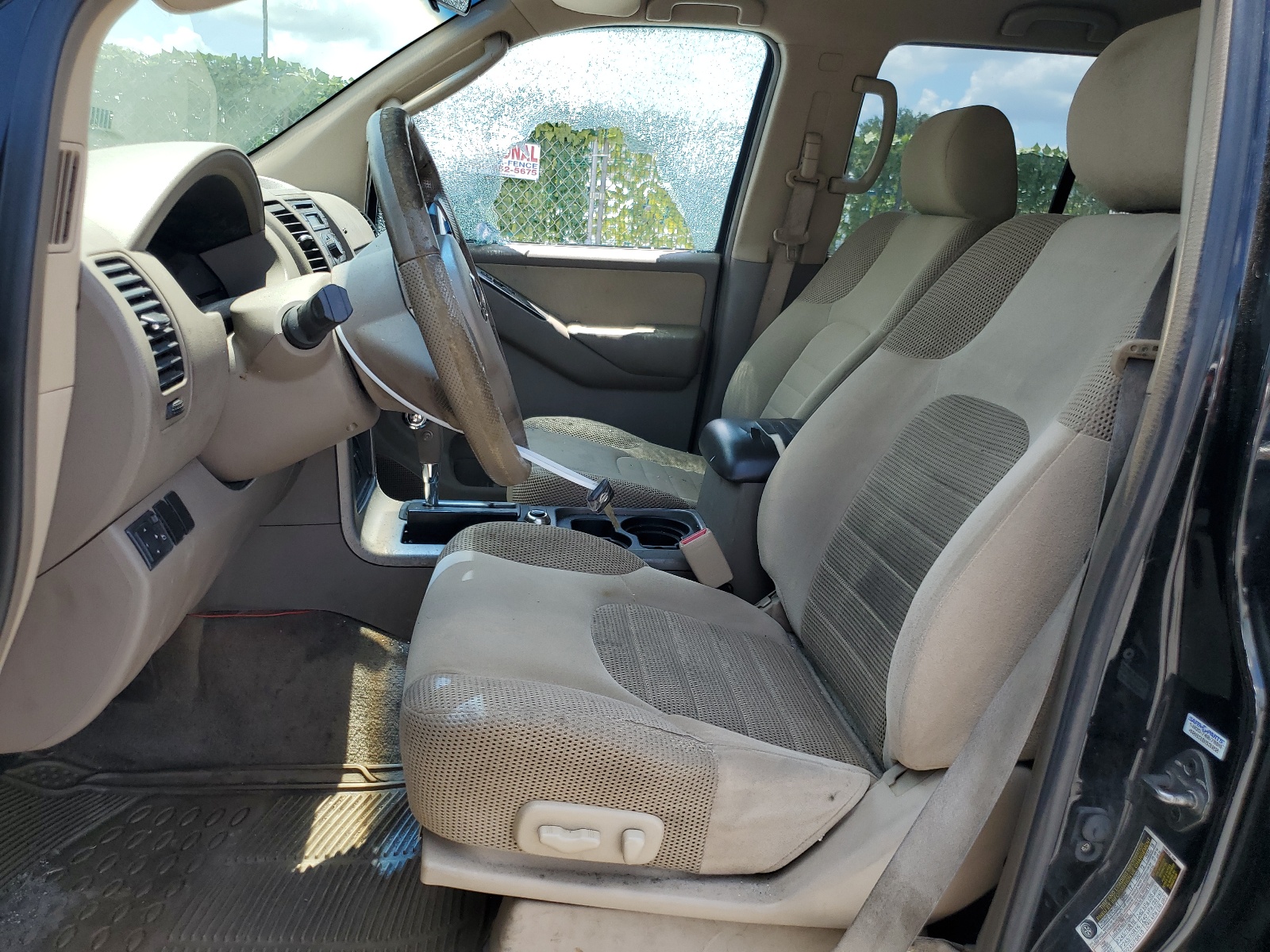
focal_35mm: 26
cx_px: 635
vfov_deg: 53.1
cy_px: 476
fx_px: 954
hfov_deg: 67.3
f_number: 1.5
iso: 50
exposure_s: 1/909
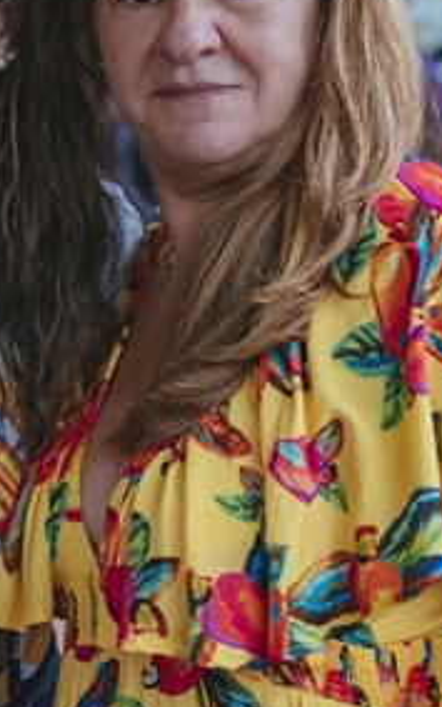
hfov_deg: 9.3
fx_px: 2703
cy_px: 261
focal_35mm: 140
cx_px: 127
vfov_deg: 14.9
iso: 2500
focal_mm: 35
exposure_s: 1/1600
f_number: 2
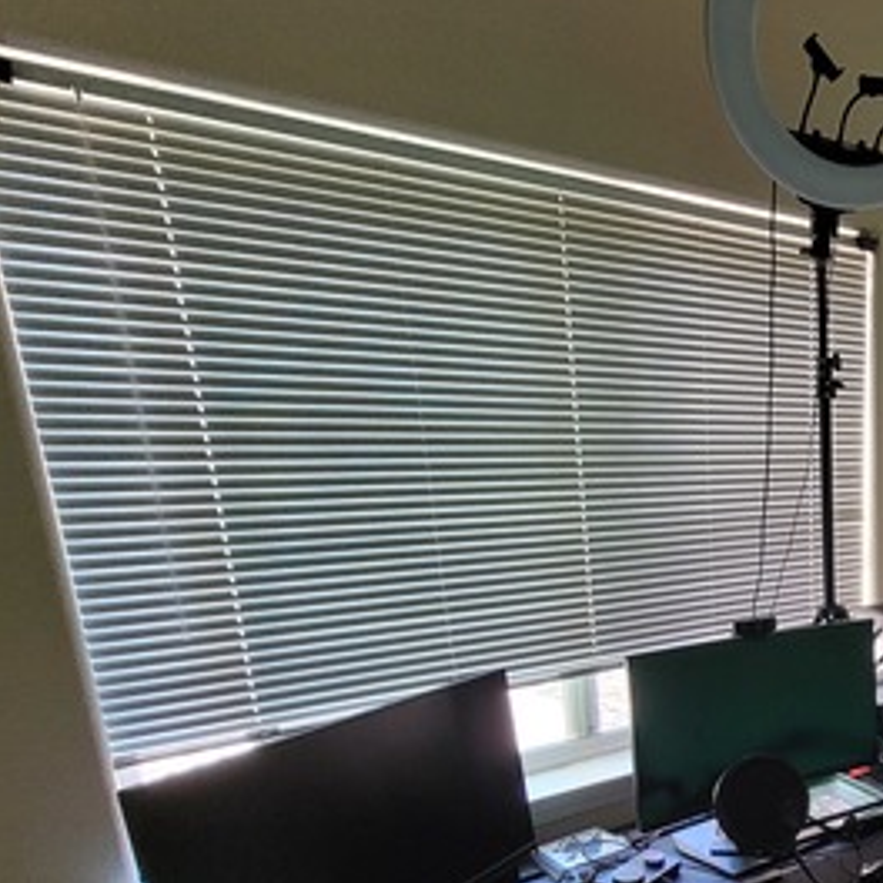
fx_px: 866
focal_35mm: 30
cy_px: 635
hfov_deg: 41.9
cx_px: 987
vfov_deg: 52.2
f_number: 2.2
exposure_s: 1/60
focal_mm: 1.74
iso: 250
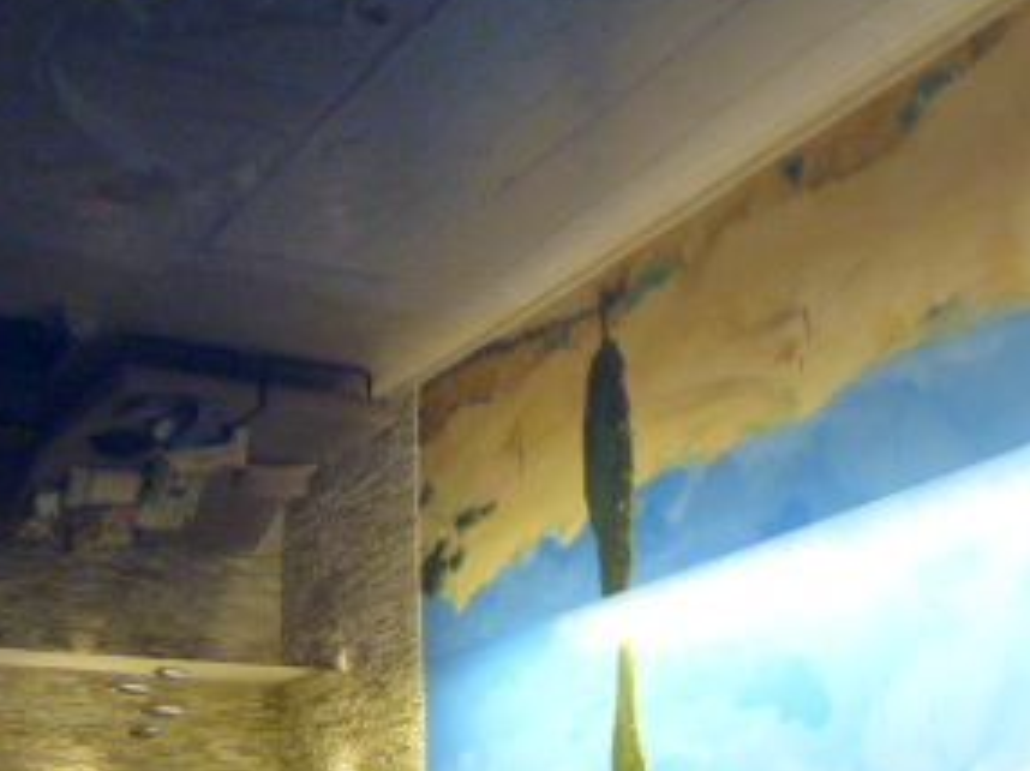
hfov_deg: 34.4
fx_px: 1665
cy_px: 234
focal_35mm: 56
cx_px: 515
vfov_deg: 25.9
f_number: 2.8
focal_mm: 4.5
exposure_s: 1/20
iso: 400
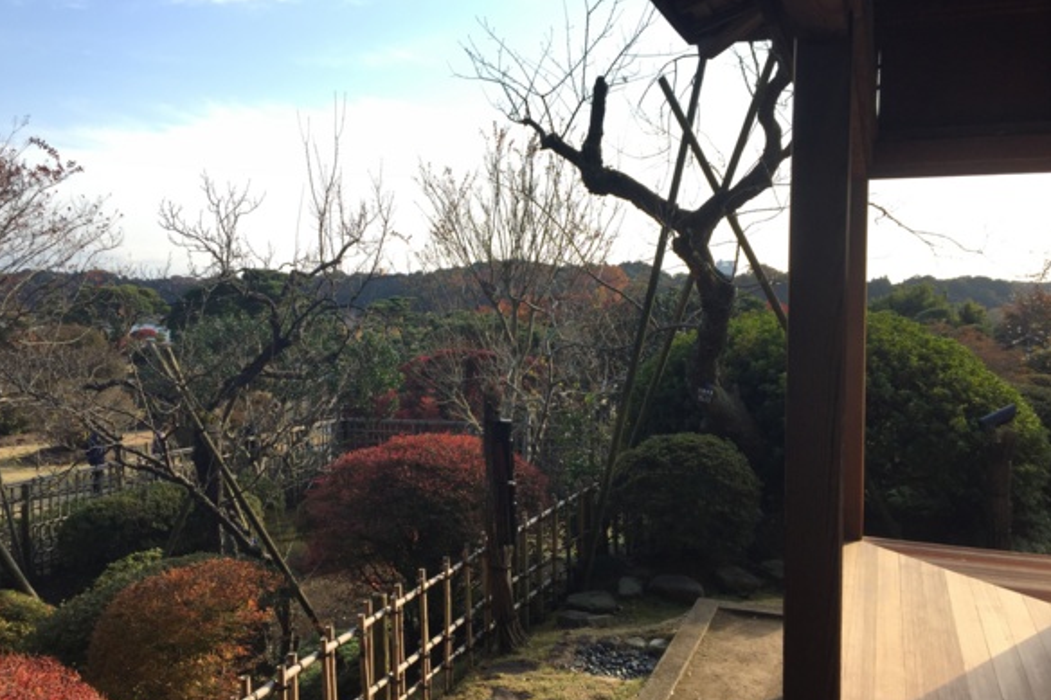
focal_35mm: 31
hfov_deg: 60.3
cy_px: 347
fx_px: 905
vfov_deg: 42.3
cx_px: 518
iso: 32
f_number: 2.2
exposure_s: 1/628
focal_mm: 4.15
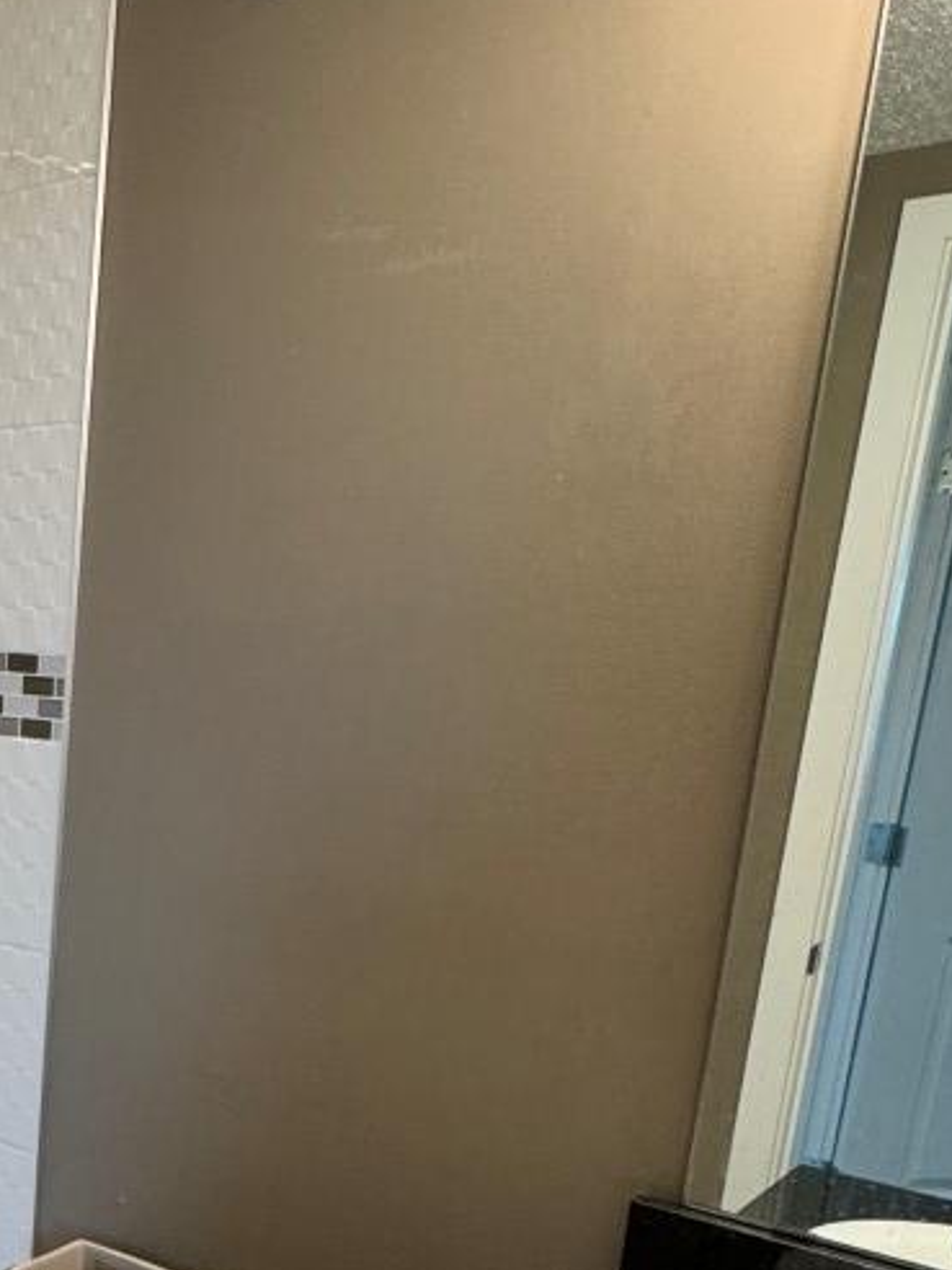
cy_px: 958
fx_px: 1503
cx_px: -142
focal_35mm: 41
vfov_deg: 44.2
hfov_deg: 30.6
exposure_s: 1/60
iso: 200
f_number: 2.2
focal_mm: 2.22
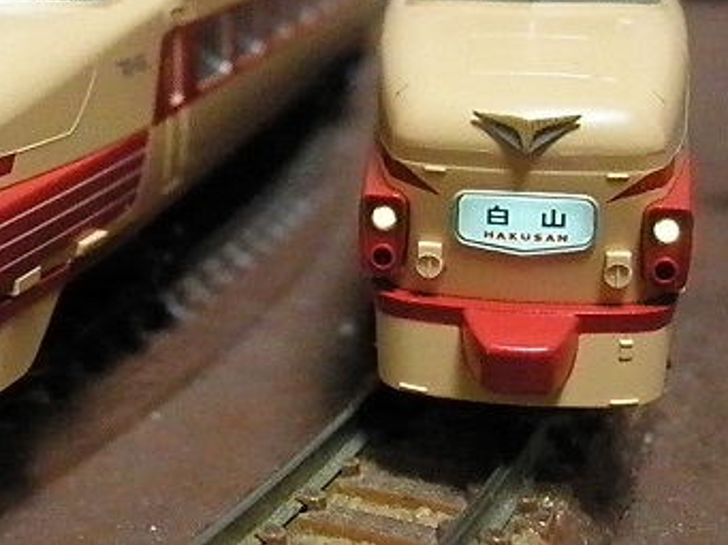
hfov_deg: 26.0
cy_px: 54
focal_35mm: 74
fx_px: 1555
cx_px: 176
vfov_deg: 19.5
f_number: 3.9
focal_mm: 7.3
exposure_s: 1/80
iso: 3200
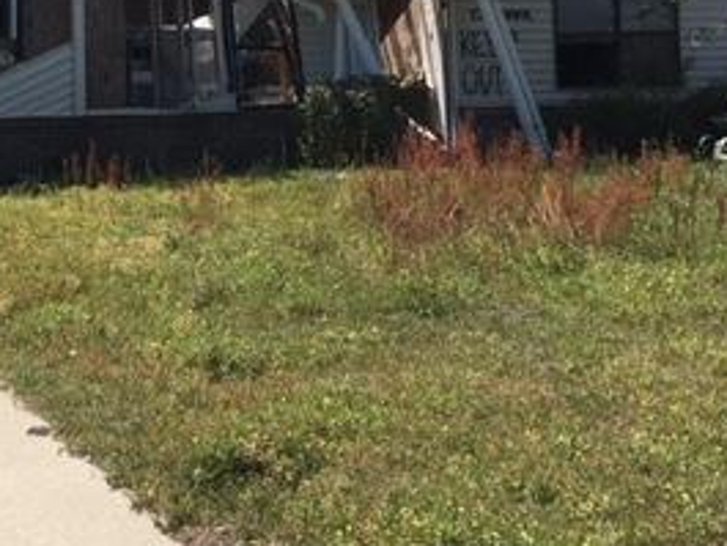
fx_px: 1471
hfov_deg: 26.4
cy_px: -16
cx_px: 16
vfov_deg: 20.3
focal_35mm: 70
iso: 25
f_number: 2.2
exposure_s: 1/1603
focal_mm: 4.15
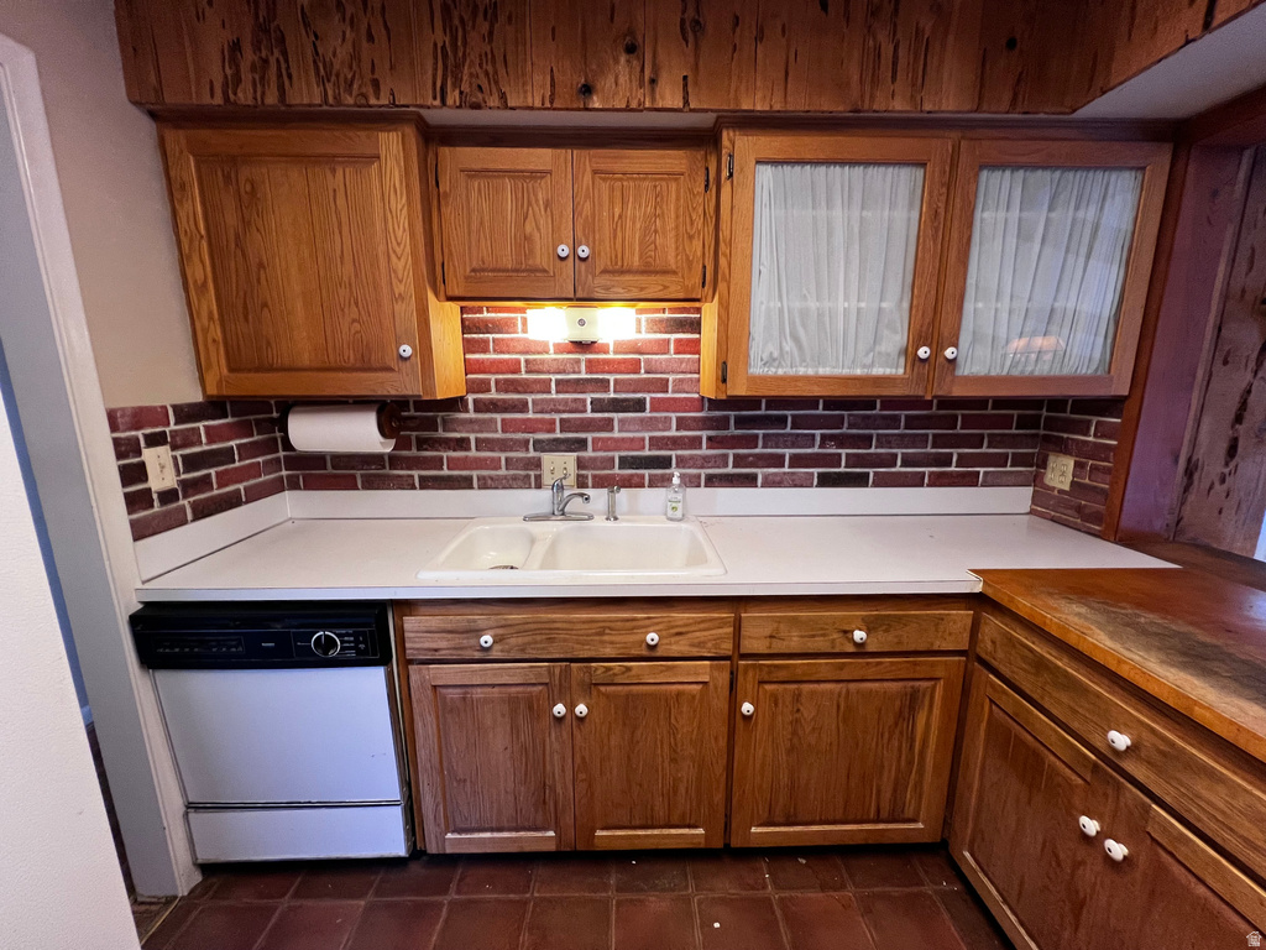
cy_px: 475
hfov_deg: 106.2
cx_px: 633
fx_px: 475
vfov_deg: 89.9
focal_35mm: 13
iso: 200
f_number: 1.8
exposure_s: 1/120
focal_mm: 1.57
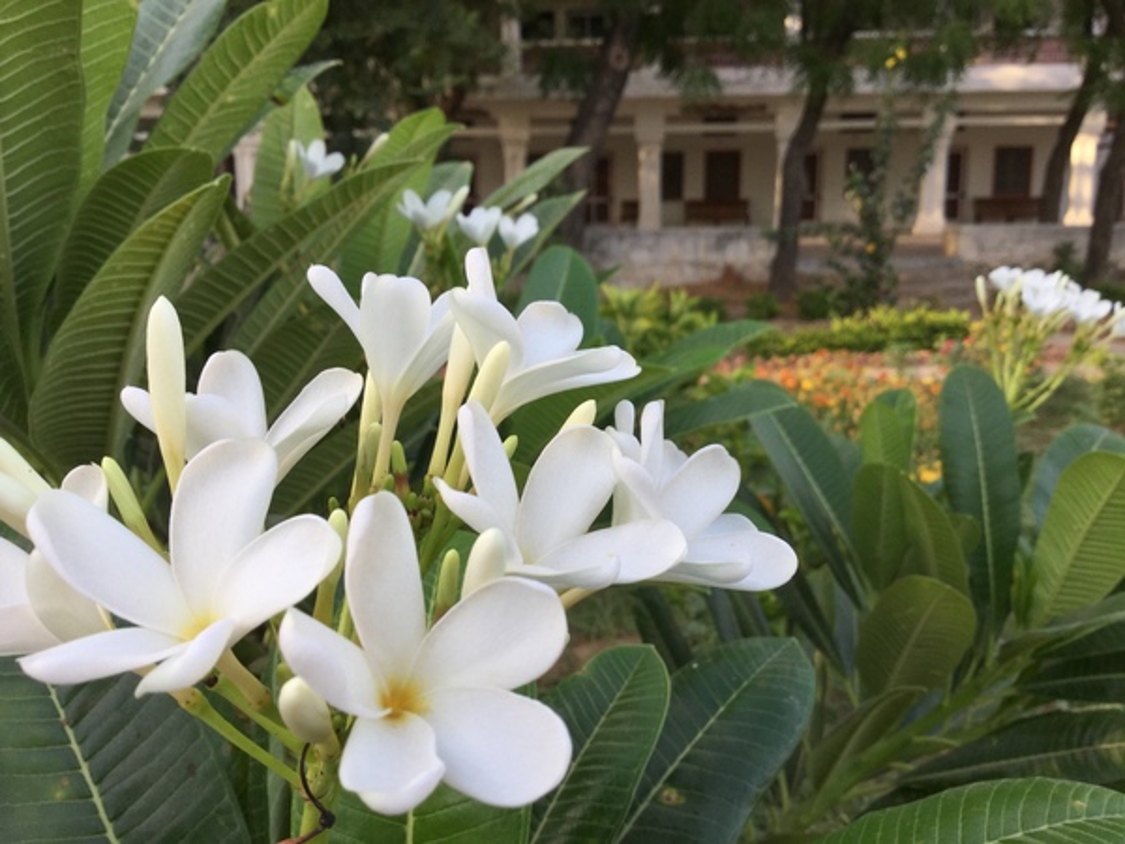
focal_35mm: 31
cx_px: 562
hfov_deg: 58.4
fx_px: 1007
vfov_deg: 45.4
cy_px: 422
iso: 25
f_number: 2.4
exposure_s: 1/150
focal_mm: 3.3
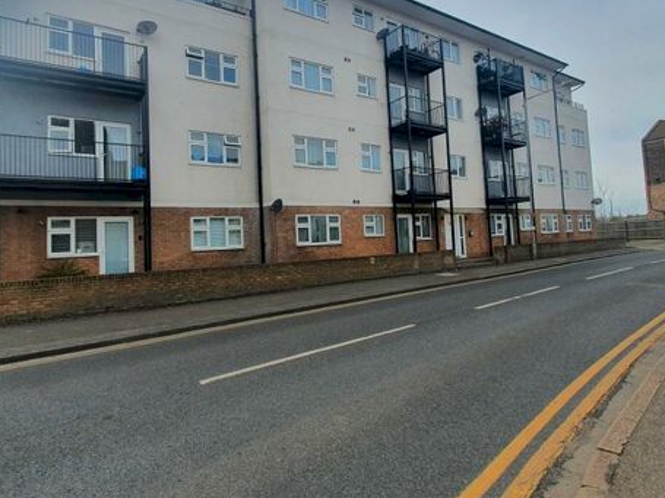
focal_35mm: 20
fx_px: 384
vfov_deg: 65.5
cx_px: 303
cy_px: 207
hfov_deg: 81.6
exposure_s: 1/1292
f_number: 2.2
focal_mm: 1.8
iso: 50
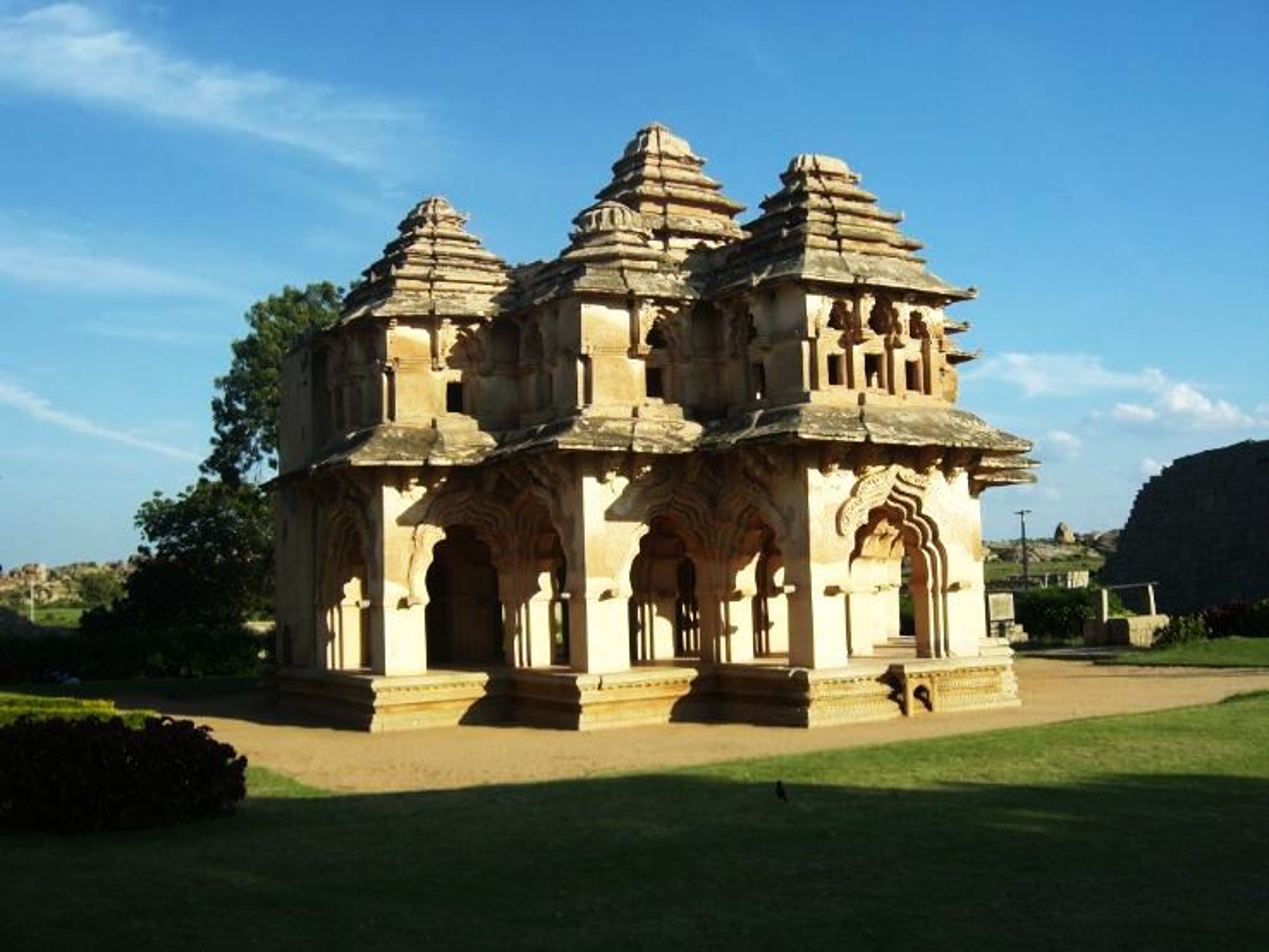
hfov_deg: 49.0
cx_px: 634
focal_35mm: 38
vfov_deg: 37.7
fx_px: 1394
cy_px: 476
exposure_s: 1/160
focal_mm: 7.9
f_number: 8
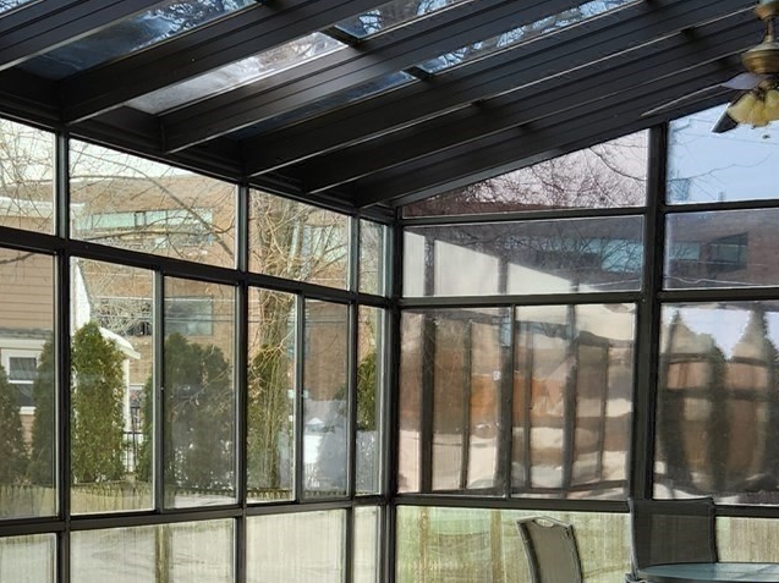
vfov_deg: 19.4
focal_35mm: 74
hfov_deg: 26.3
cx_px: 325
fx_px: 1664
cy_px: 559
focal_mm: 5.4
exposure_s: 1/180
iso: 25
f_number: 1.8
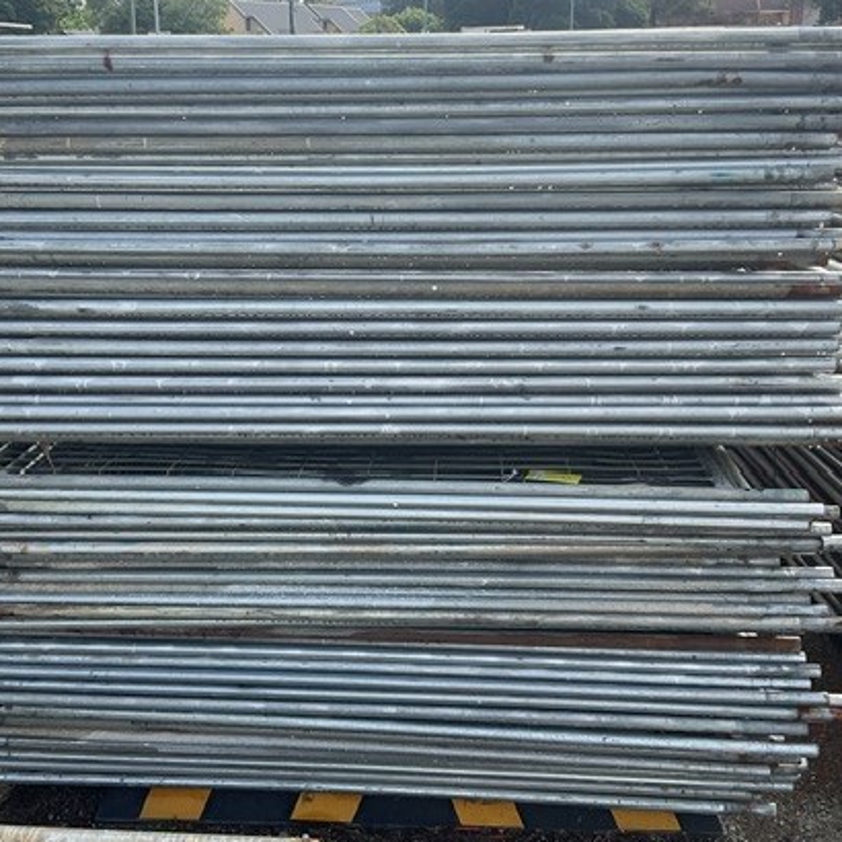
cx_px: 384
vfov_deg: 41.8
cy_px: 390
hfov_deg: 41.8
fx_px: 1101
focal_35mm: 40
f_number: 1.8
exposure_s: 1/674
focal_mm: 3
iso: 16
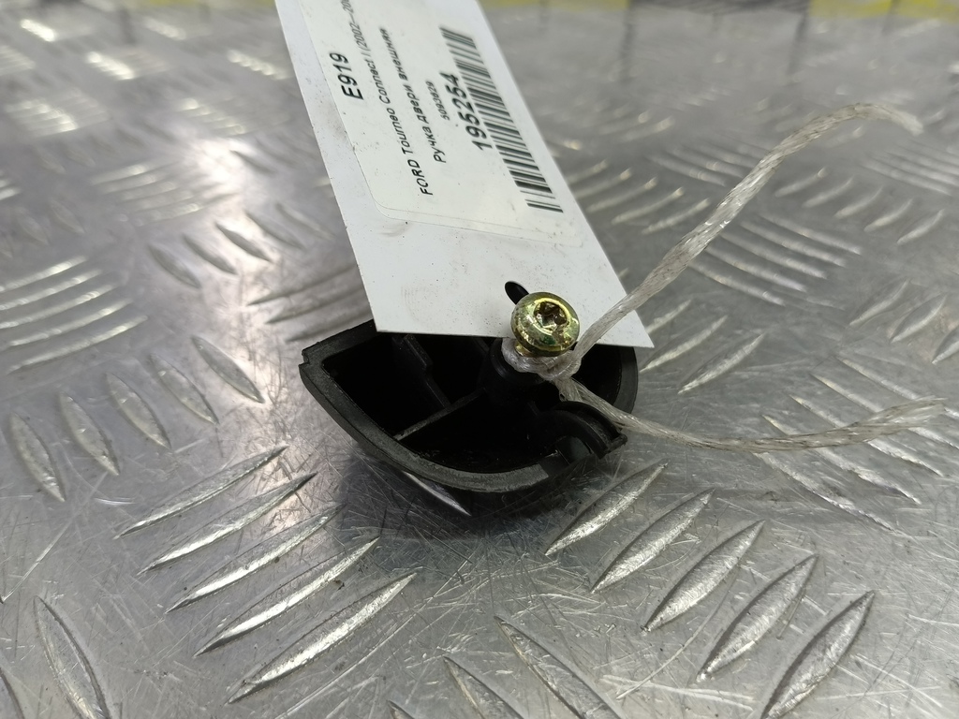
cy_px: 360
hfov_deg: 73.9
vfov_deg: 58.9
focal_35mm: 23
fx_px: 637
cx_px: 480
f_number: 1.6
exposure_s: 1/50
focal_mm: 4.11
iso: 112
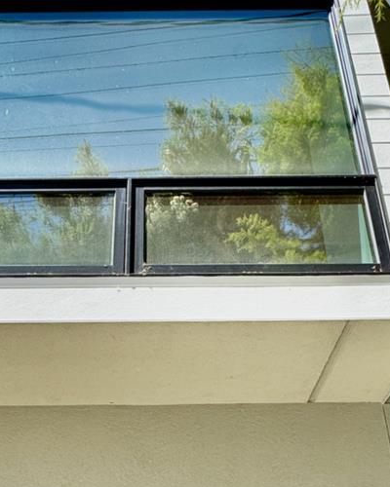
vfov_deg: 41.9
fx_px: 592
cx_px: 157
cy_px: 418
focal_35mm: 41
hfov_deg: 36.4
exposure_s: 1/485
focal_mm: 2.22
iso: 40
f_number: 2.2
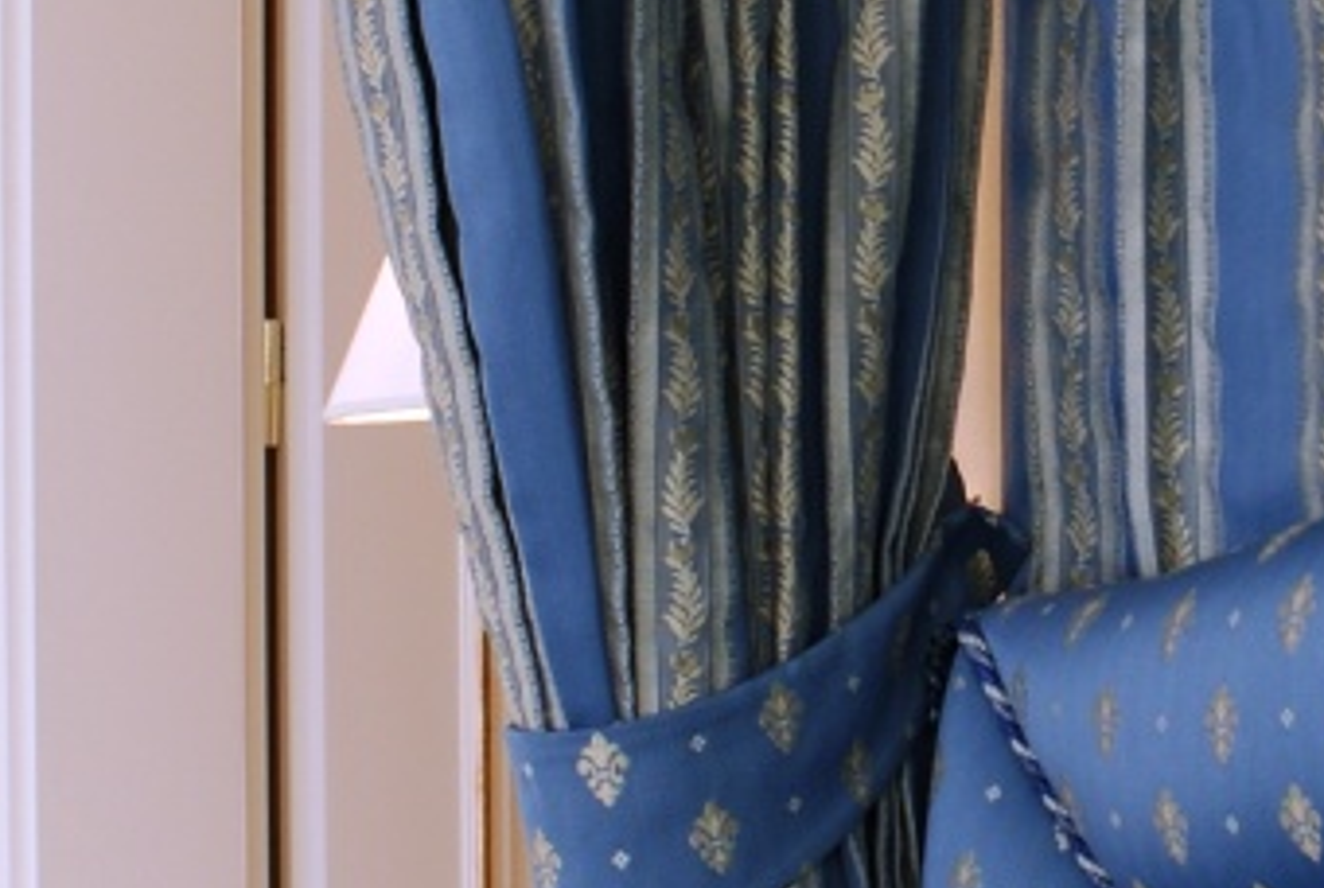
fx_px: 4384
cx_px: 1125
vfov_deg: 11.5
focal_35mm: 119
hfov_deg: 17.0
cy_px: 16
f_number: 4
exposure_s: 1/40
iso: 100
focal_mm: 18
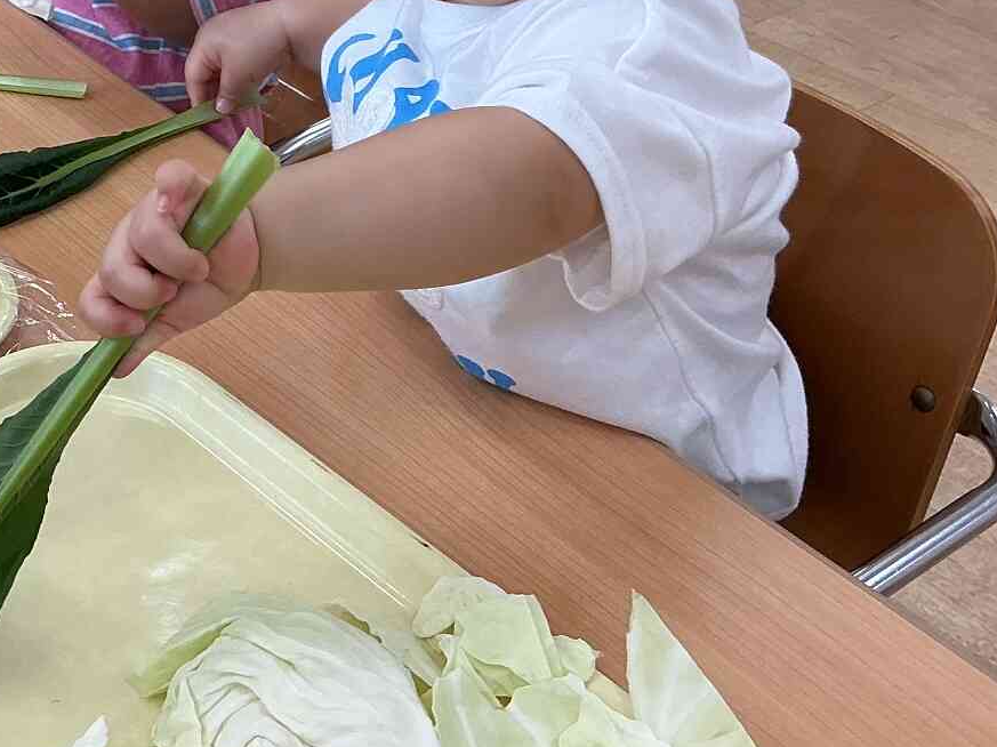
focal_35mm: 67
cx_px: 21
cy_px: 123
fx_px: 1929
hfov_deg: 27.5
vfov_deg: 21.6
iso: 32
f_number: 1.8
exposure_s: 1/120
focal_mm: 3
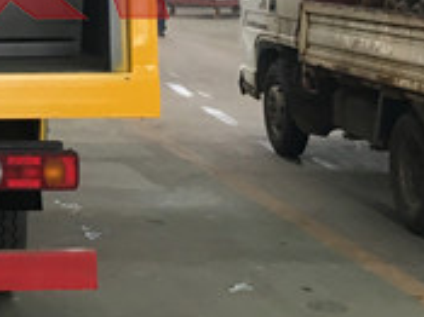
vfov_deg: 12.3
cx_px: -213
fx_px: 1420
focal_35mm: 116
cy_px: -110
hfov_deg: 15.6
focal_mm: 4.15
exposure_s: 1/33
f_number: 2.2
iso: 40
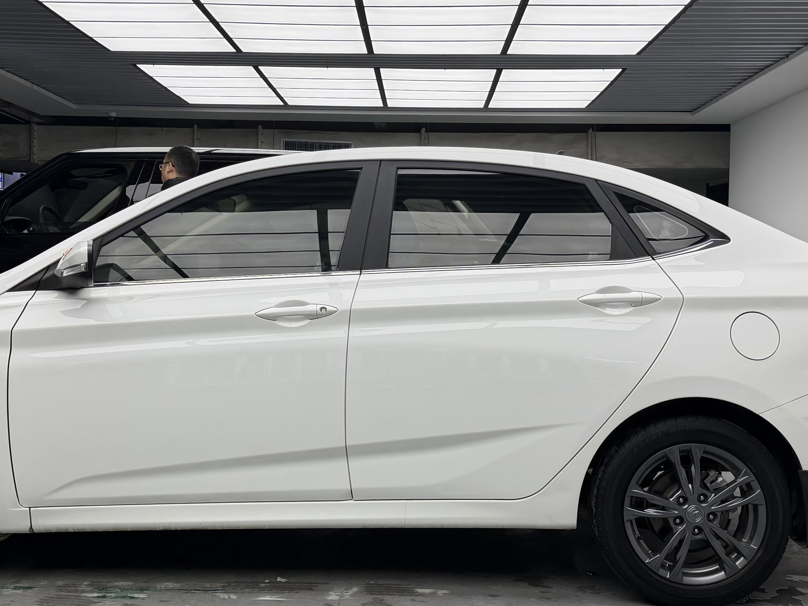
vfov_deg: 32.8
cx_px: 378
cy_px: 269
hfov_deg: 42.9
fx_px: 1027
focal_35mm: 44
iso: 100
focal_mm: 6.76
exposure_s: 1/805
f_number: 1.78
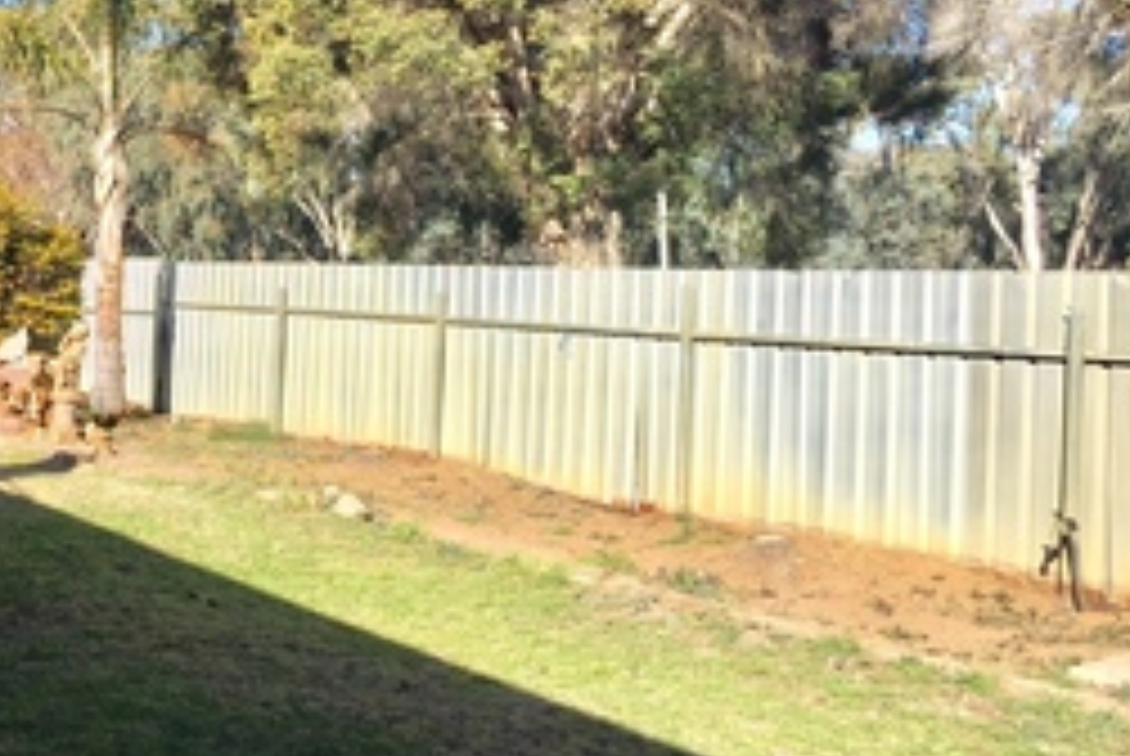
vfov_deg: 28.0
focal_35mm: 48
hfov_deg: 39.7
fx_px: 1508
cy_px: 252
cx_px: 252
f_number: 2.2
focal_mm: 4.15
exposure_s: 1/2083
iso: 32
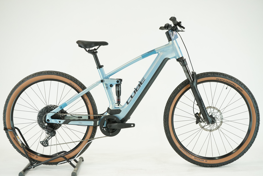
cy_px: 88
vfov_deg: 26.0
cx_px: 132
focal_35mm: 52
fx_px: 380
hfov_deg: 38.2
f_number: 5.6
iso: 1600
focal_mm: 52
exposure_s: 1/200
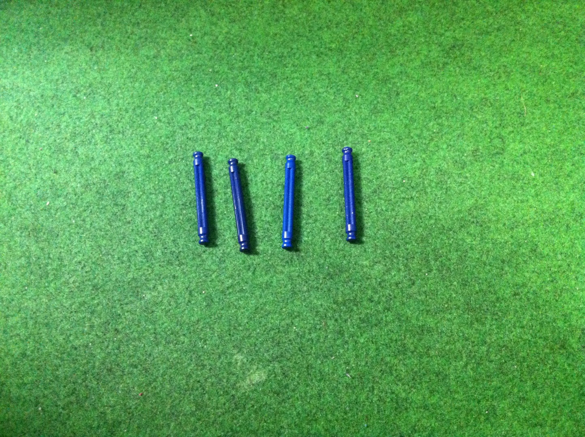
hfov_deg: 52.7
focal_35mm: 35
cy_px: 218
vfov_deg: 40.6
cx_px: 292
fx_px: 591
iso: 800
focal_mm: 3.85
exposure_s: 1/15
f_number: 2.8
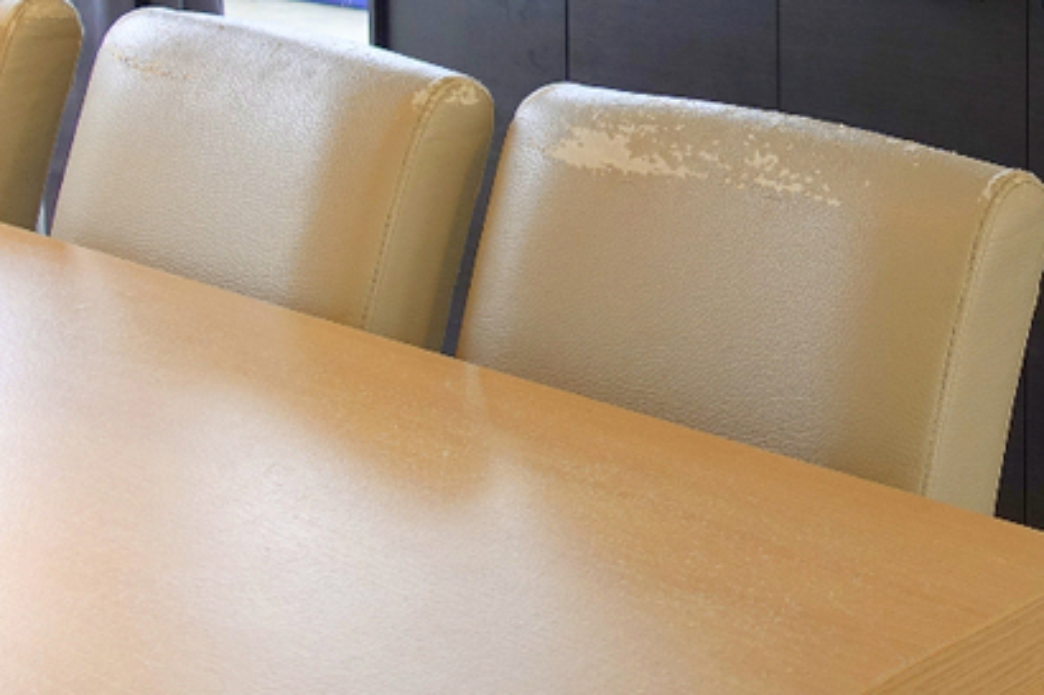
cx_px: 1016
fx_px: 2290
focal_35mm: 79
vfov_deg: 16.5
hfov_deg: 24.6
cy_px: -163
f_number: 2.8
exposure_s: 1/50
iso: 125
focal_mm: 8.8
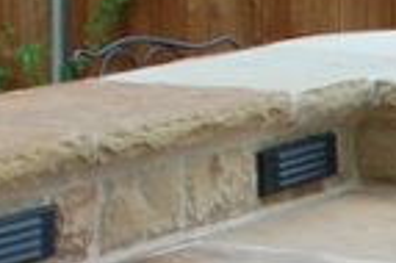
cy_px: 411
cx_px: 723
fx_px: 2604
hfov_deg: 8.4
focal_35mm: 237
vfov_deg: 5.7
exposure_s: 1/160
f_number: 6.3
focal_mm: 22
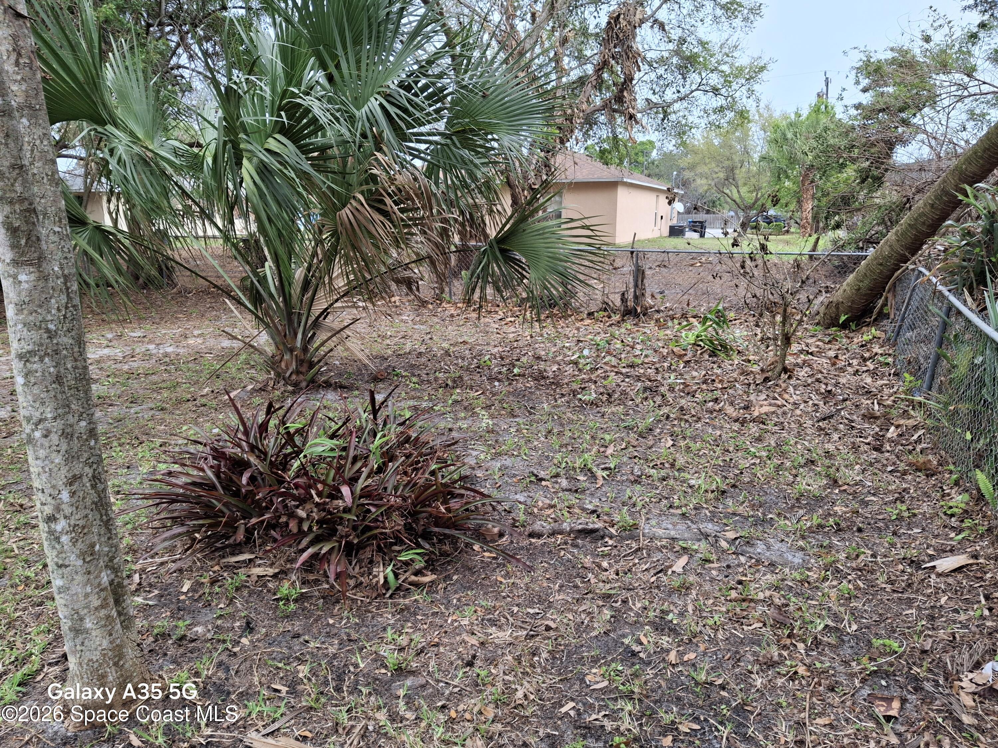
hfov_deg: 69.4
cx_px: 499
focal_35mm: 25
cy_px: 374
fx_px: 721
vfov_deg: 54.9
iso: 25
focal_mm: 4.69
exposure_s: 1/429
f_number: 1.8
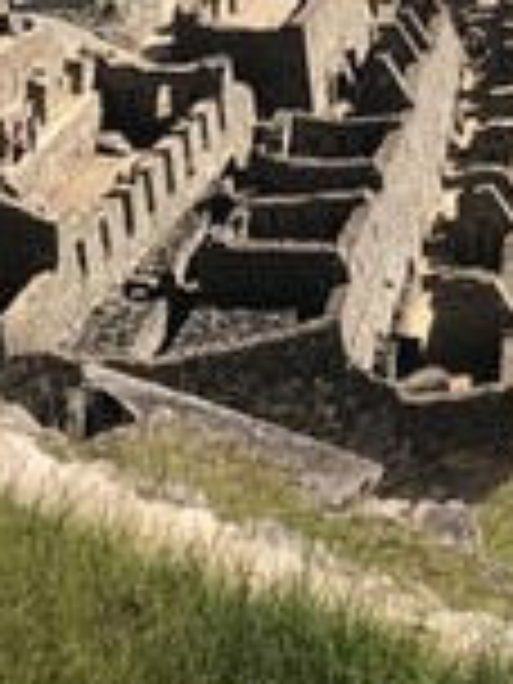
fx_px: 1699
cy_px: -286
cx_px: 742
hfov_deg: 15.9
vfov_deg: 20.2
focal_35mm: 86
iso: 20
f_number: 1.8
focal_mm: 3.99
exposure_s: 1/1497
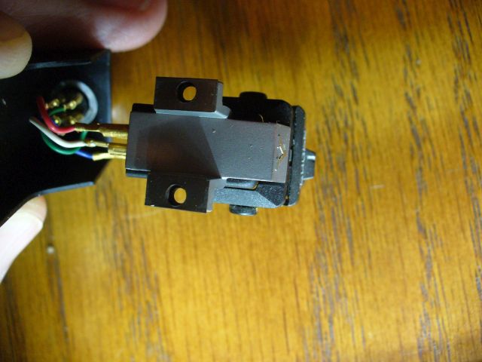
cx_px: 241
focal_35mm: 37
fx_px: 515
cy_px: 181
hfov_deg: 50.1
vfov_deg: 38.7
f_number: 2.8
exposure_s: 1/13
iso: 200
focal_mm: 6.1
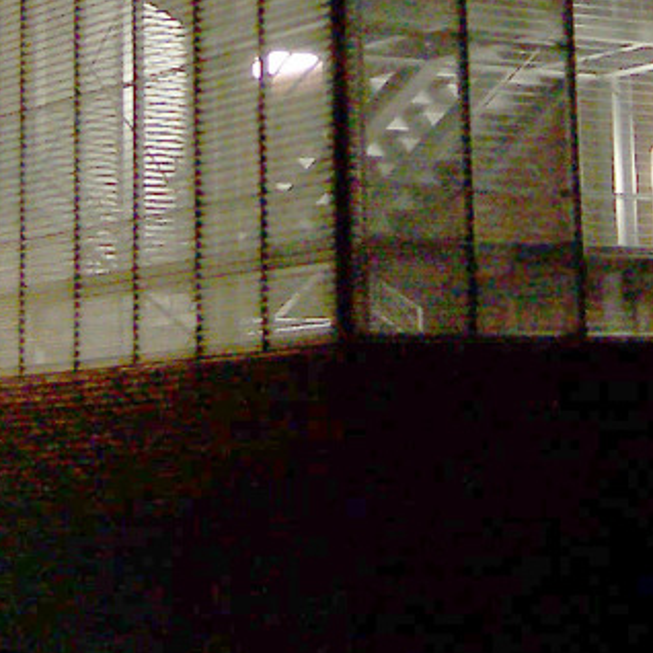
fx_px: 2561
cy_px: -72
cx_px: 415
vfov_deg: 14.2
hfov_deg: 14.5
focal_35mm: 120
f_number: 2.8
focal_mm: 5.6
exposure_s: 1/8
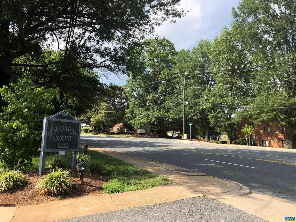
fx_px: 239
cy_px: 111
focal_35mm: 28
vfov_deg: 49.7
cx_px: 148
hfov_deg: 63.4
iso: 20
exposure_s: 1/1799
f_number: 1.8
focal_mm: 4
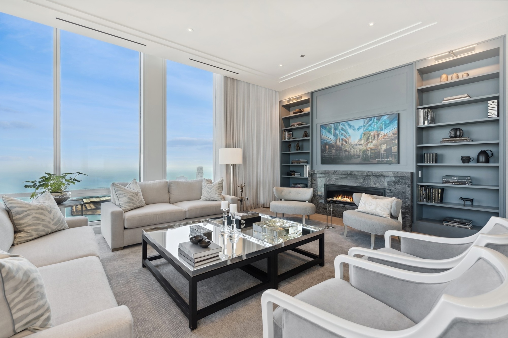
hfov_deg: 96.7
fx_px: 226
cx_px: 254
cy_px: 169
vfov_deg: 73.7
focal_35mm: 16
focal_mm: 16
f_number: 8
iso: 200
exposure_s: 1/100
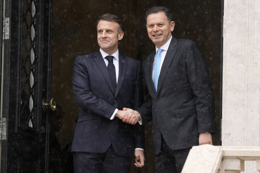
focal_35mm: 200
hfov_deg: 10.3
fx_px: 1444
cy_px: 86
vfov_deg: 6.9
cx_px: 130
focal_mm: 200
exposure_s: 1/1600
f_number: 4
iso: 1600
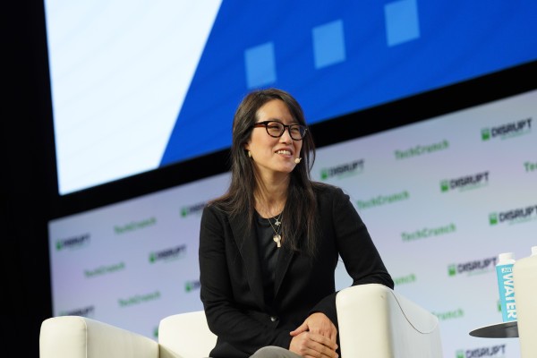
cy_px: 179
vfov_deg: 8.5
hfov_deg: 12.7
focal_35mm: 162
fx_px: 2416
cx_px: 268
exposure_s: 1/320
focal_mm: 162
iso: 1600
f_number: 5.6
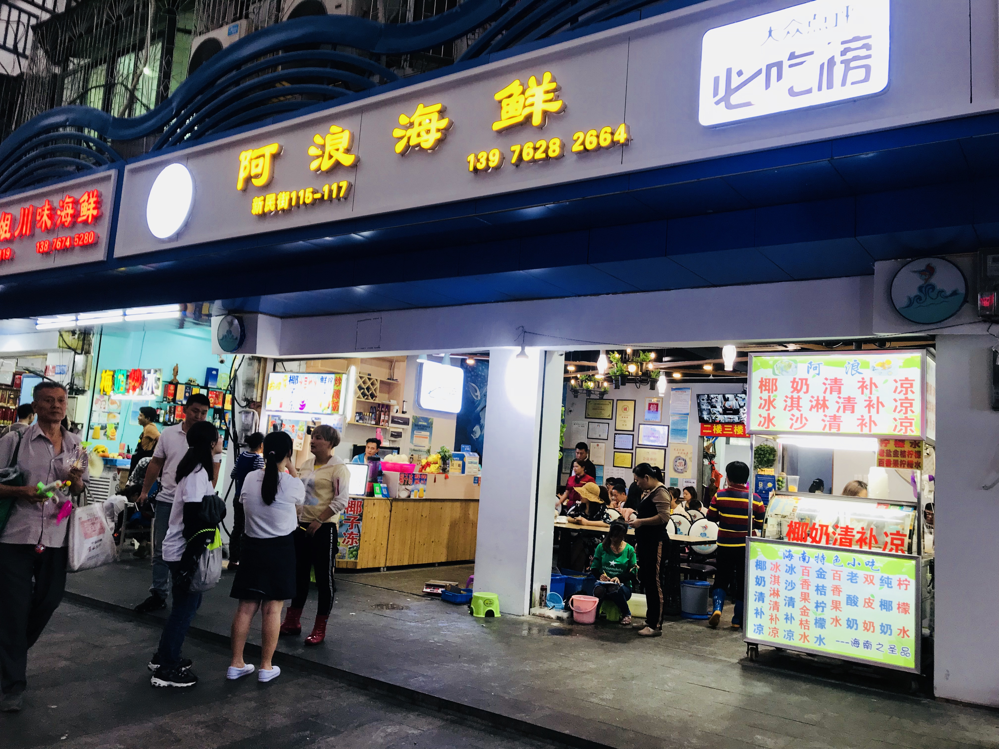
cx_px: 500
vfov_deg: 49.7
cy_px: 374
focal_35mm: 28
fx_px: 808
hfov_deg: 63.4
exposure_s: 1/33
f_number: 1.8
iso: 32
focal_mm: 3.99
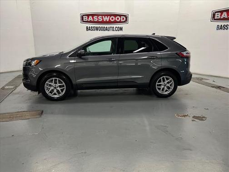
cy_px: 86
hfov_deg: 67.3
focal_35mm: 26
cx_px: 114
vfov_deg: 53.1
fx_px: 172
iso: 100
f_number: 1.5
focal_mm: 5.7
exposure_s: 1/60
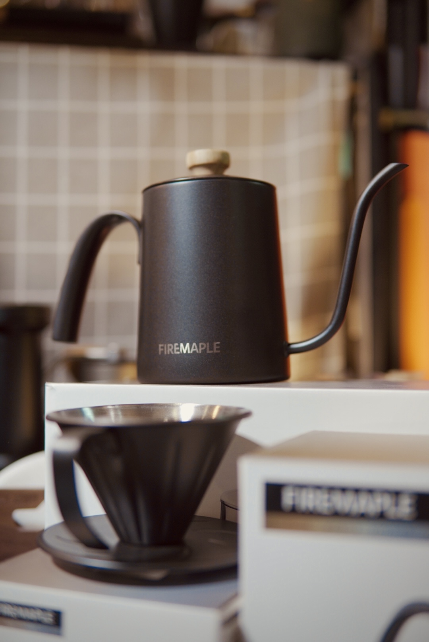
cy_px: 321
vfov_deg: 43.6
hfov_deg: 29.9
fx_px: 803
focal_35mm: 45
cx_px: 214
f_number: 1.8
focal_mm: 30
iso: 500
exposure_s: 1/125
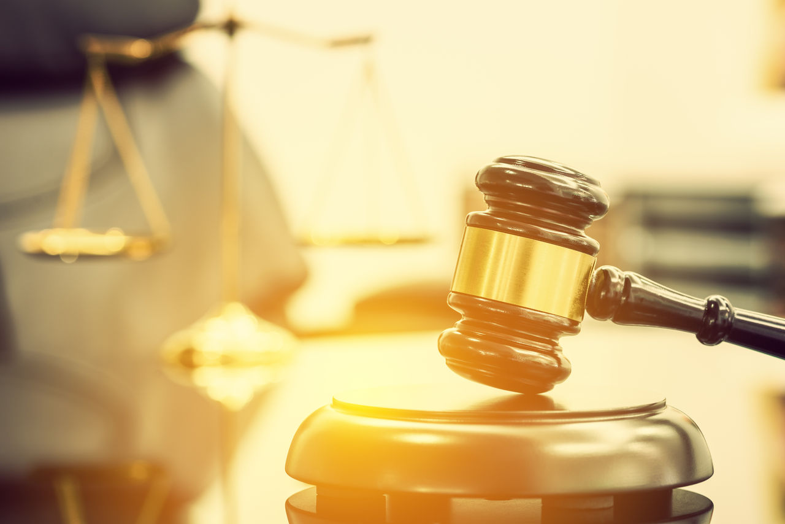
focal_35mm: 105
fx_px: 2290
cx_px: 392
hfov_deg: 19.5
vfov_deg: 13.0
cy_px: 262
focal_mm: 105
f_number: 8
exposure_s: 2
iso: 100
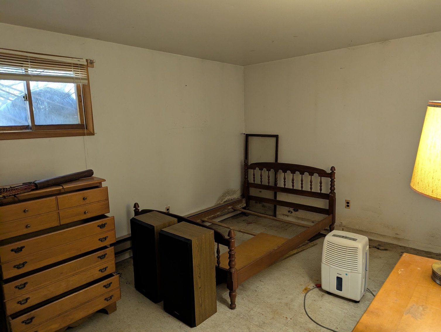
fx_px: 306
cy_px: 166
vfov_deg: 56.9
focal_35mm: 24
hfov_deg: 71.5
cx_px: 220
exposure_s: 1/23.8
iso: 175
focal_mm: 6.81
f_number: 1.85
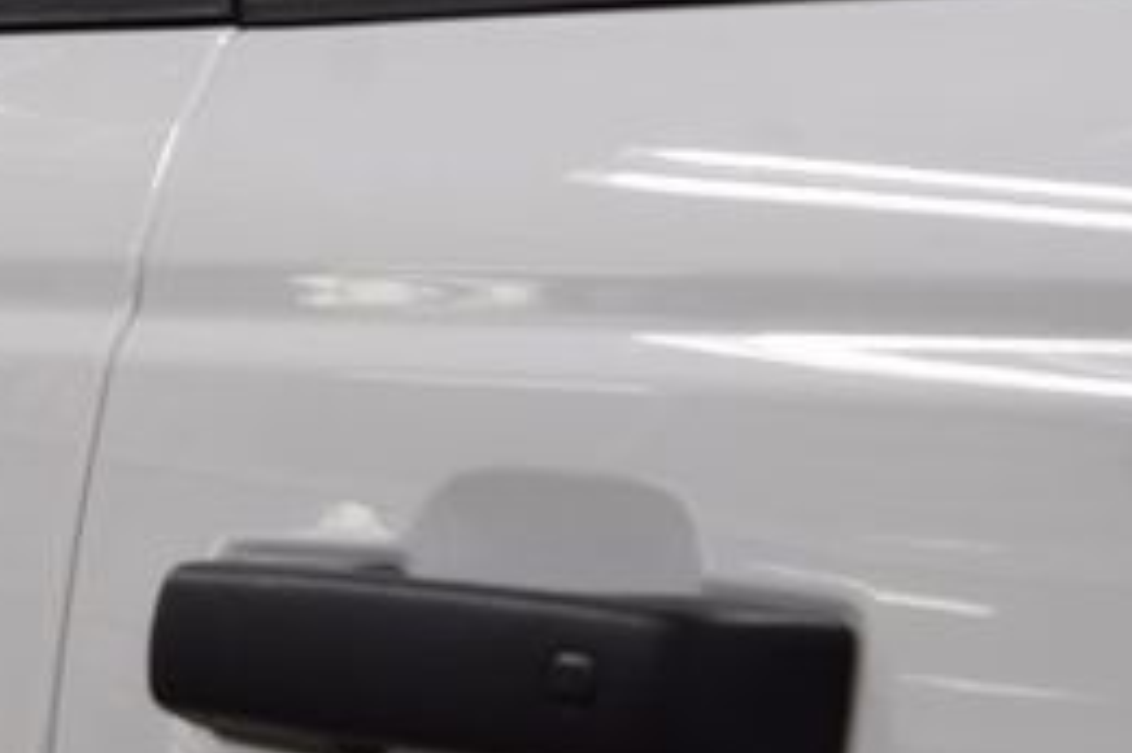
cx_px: -100
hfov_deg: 10.6
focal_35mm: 192
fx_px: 6033
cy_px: 246
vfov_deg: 7.1
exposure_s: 1/20
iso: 400
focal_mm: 52
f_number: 6.3
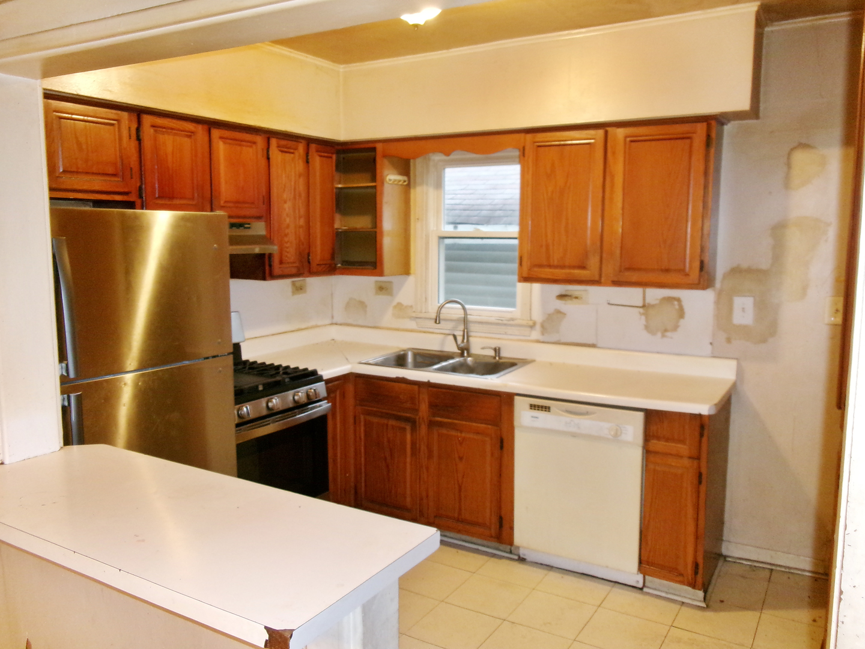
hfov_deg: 63.4
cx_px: 432
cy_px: 324
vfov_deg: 49.7
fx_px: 700
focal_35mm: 28
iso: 320
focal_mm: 5.1
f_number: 3.9
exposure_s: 1/34
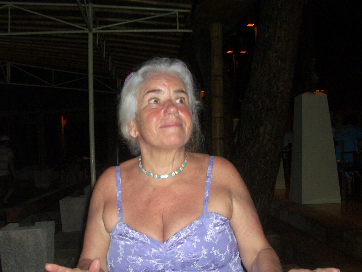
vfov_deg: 32.8
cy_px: 162
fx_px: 460
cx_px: 163
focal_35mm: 44
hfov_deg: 42.9
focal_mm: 5.8
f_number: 2.6
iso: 100
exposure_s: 1/60
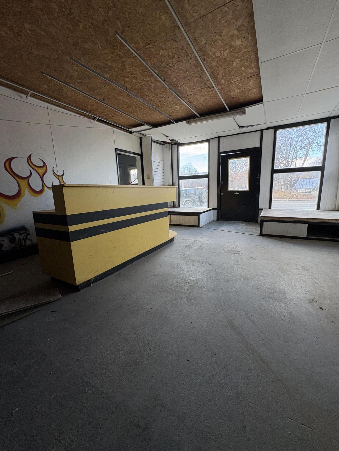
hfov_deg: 85.7
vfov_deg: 102.1
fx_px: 183
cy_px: 226
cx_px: 170
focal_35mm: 14
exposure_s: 1/99
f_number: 2.2
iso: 50
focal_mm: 2.22
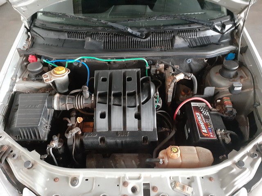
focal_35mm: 27
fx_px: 204
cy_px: 98
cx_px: 131
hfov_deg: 65.3
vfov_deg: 51.4
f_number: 1.9
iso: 1000
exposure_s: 1/20
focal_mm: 3.6
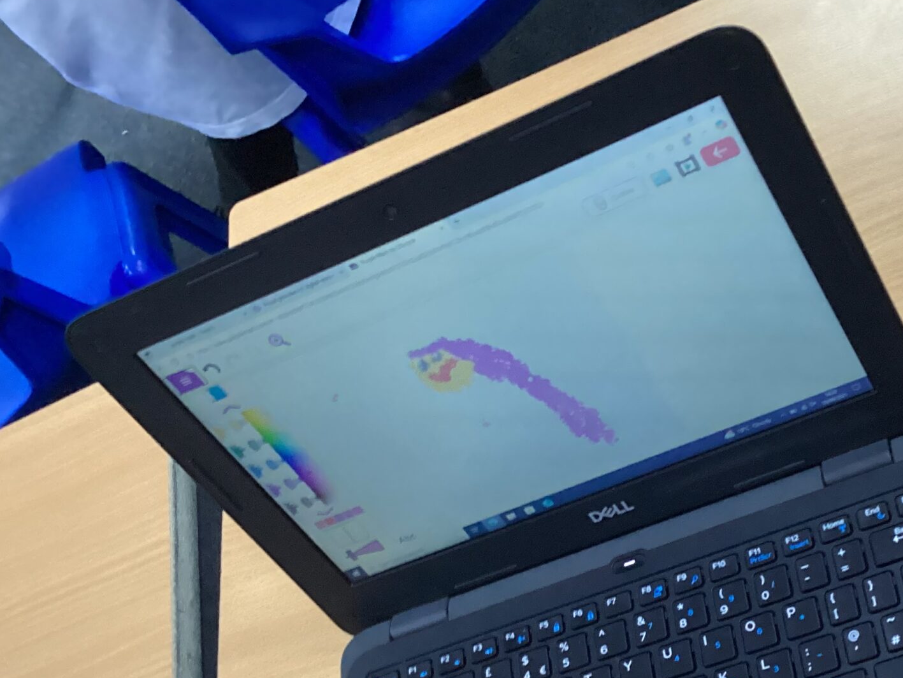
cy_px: 480
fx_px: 1461
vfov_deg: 25.9
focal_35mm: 56
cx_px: 724
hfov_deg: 33.3
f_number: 2.4
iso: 320
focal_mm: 3.3
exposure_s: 1/60
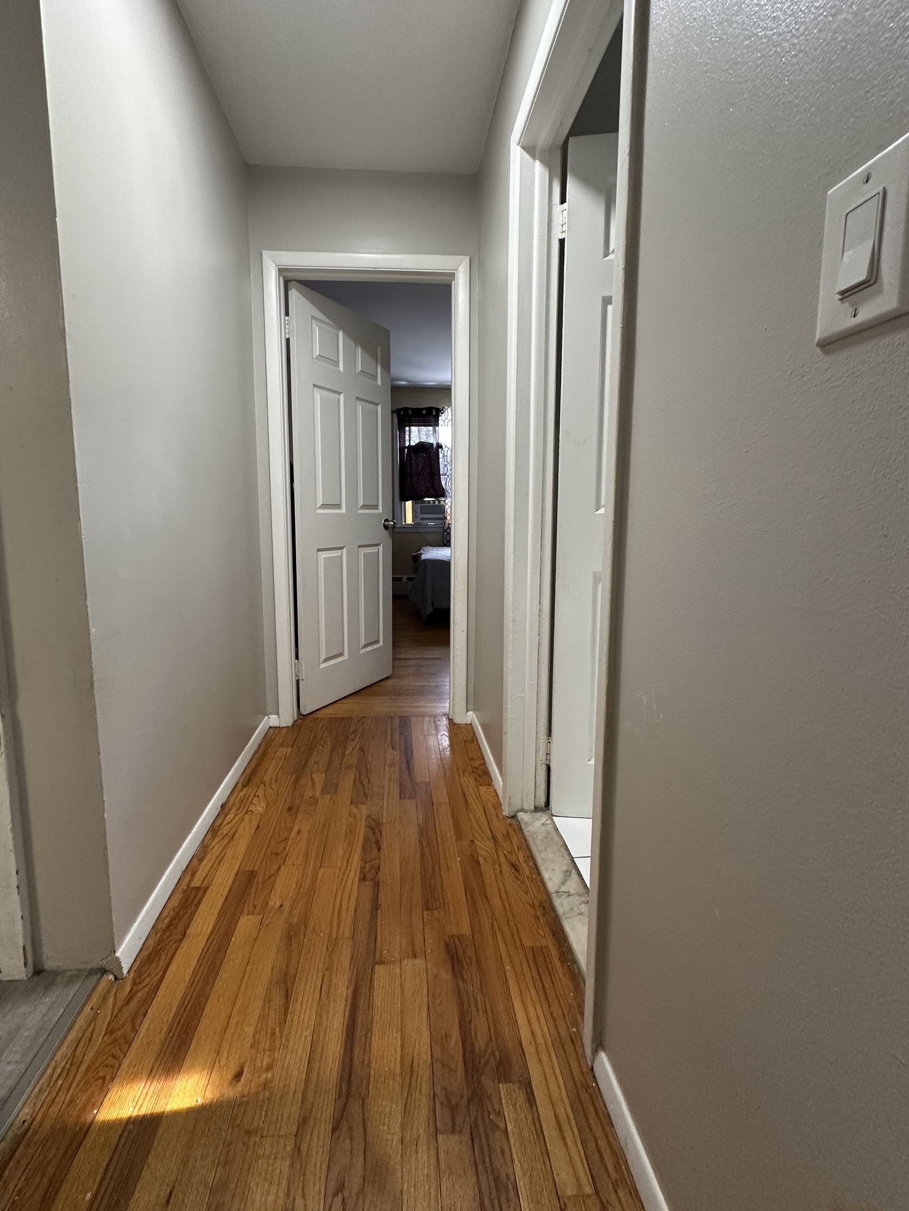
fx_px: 525
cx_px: 423
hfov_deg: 81.6
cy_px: 576
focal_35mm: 15
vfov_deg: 98.1
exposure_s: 1/60
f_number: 2.2
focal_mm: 2.22
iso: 320
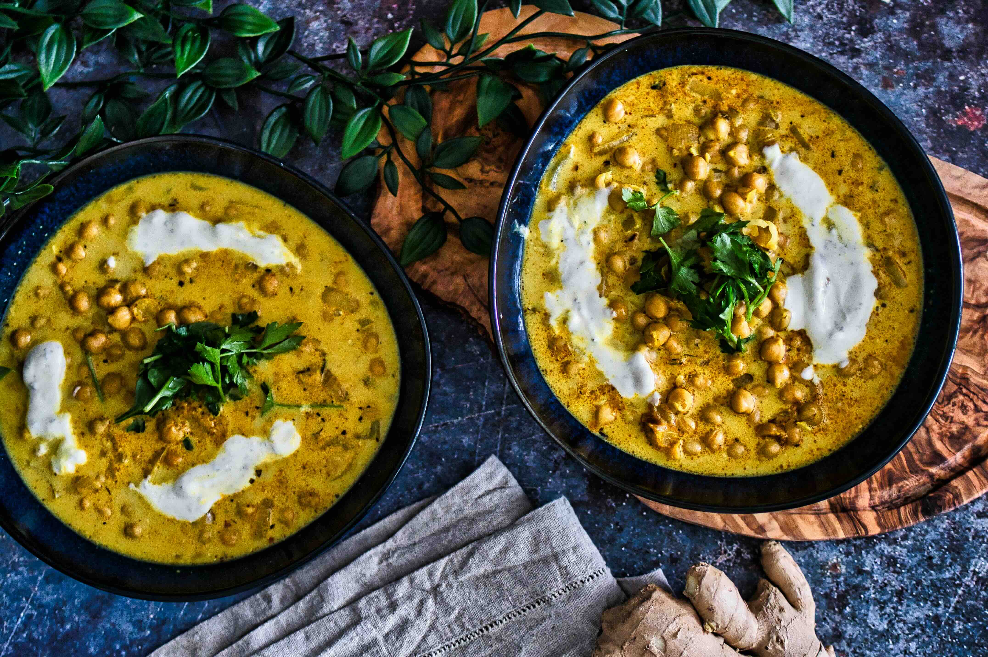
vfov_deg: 19.4
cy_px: 328
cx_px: 494
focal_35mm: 70
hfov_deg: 28.9
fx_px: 1920
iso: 1400
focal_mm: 35
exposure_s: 1/80
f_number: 1.8
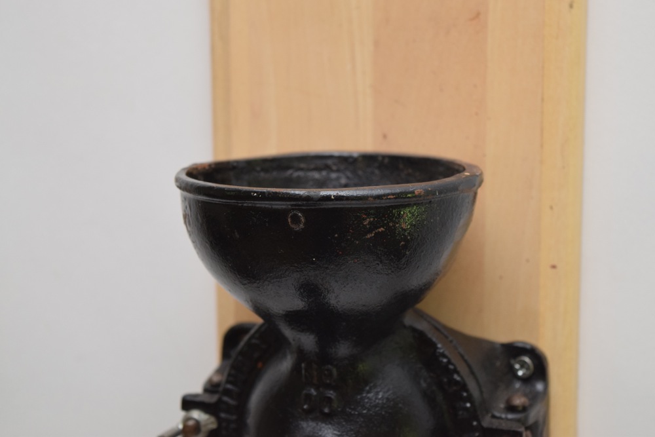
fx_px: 1501
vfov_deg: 16.6
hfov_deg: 24.6
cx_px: 328
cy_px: 218
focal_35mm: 82
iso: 800
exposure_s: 1/100
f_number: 5.6
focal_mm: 55
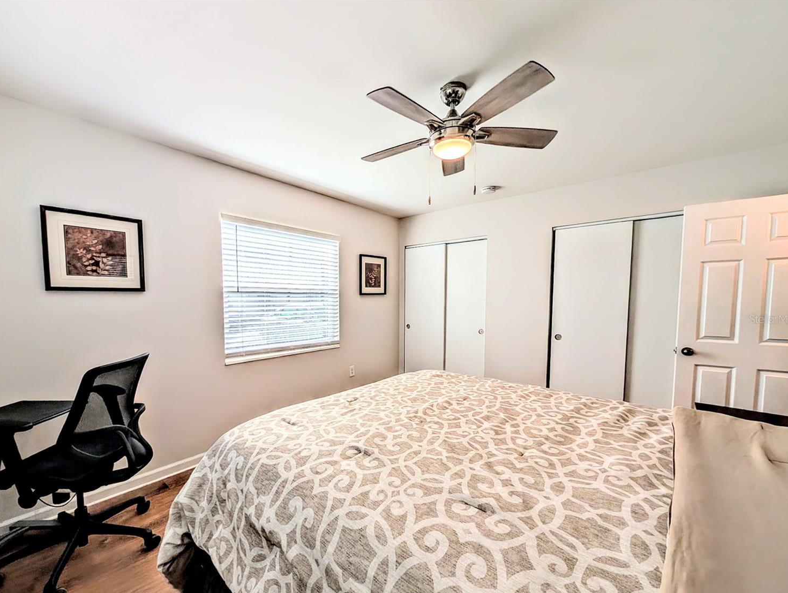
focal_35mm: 13
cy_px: 319
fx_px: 296
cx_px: 373
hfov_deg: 106.0
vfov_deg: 89.9
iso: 54
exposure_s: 1/751
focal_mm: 2.02
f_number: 1.7
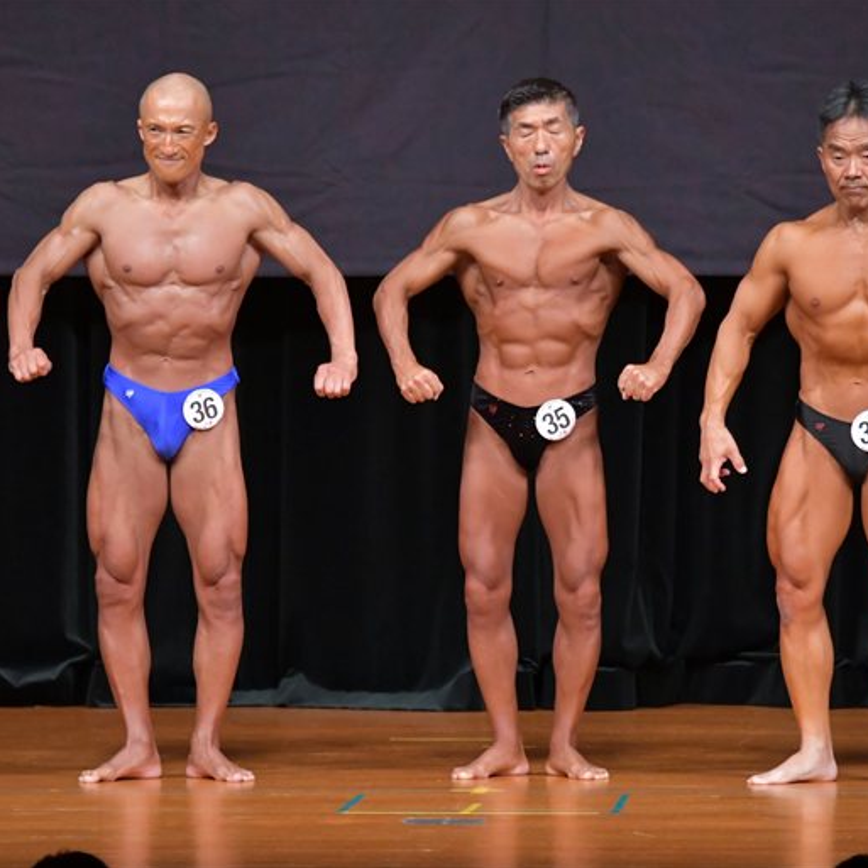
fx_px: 10383
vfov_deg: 4.8
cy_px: 433
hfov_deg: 4.8
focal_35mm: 366
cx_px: 463
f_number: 5.6
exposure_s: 1/400
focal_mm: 190
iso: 5000
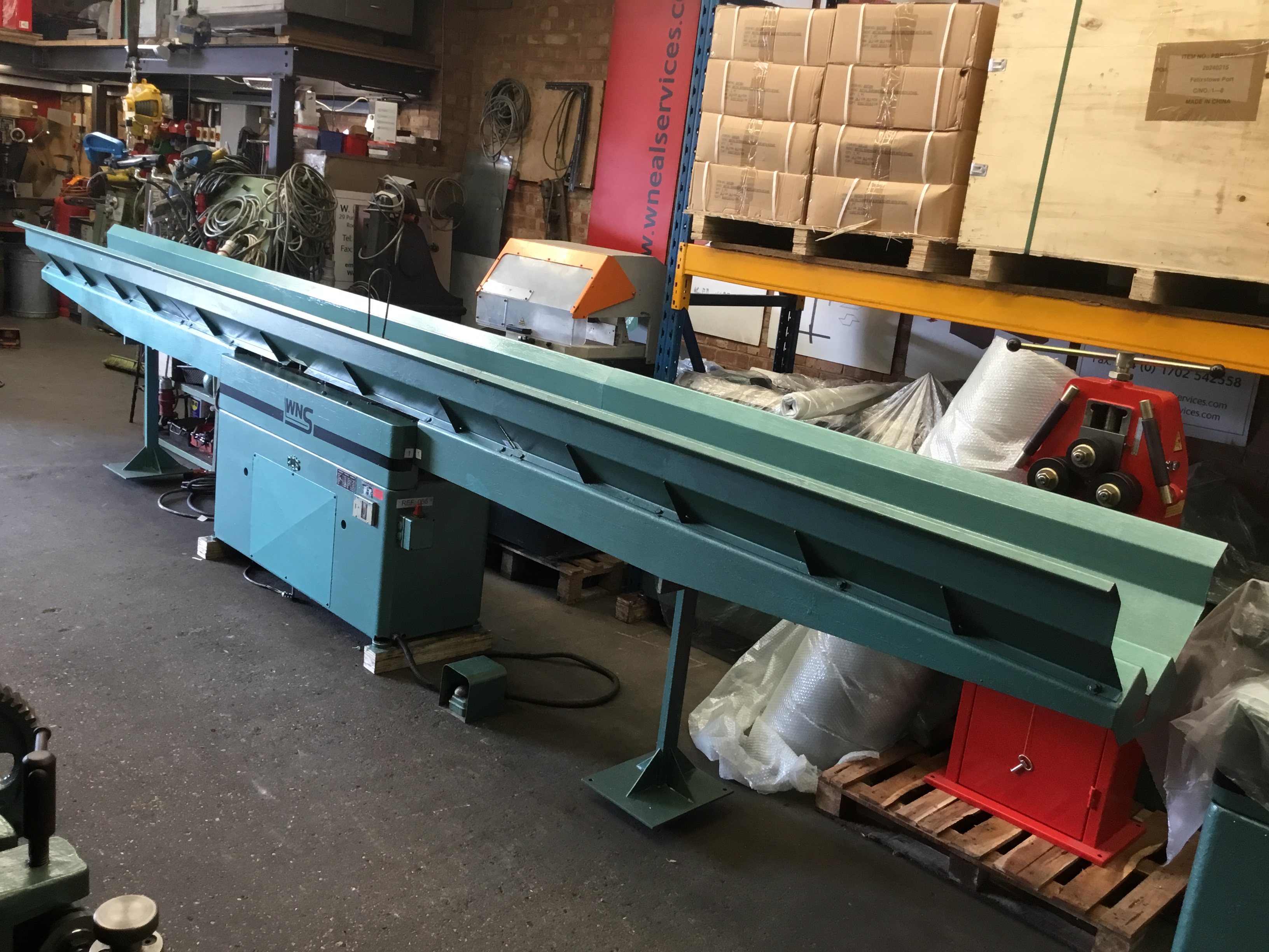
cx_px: 634
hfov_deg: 58.4
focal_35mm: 31
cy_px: 476
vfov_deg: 45.4
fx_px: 1136
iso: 100
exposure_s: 1/33
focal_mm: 3.3
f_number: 2.4
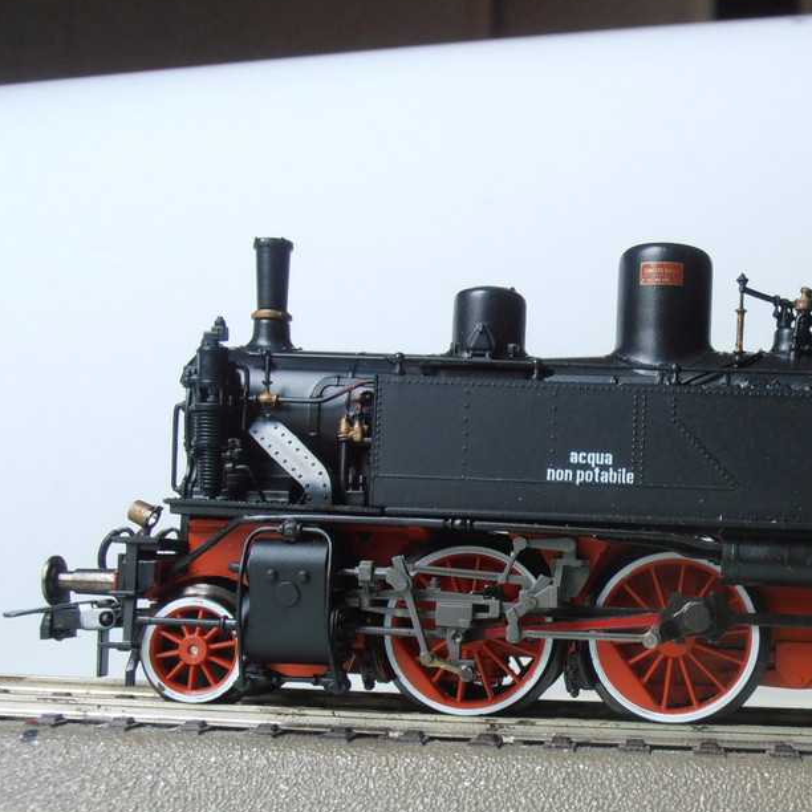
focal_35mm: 57
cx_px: 639
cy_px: 512
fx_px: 1513
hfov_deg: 29.4
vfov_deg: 29.9
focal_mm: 6.61
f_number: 3.9
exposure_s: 1/10
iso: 125
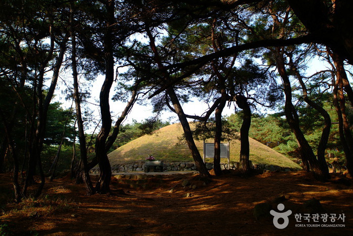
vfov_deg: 43.7
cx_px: 176
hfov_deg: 61.9
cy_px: 118
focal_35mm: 30
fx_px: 295
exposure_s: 1/125
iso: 100
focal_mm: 20
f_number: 5.6
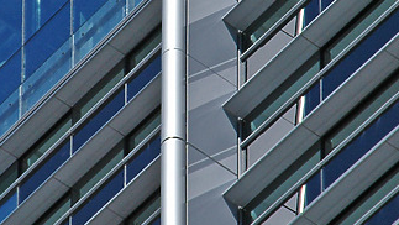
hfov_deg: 2.5
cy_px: 53
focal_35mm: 874
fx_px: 9251
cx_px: 146
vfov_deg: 1.4
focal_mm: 200
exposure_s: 1/1000
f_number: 8
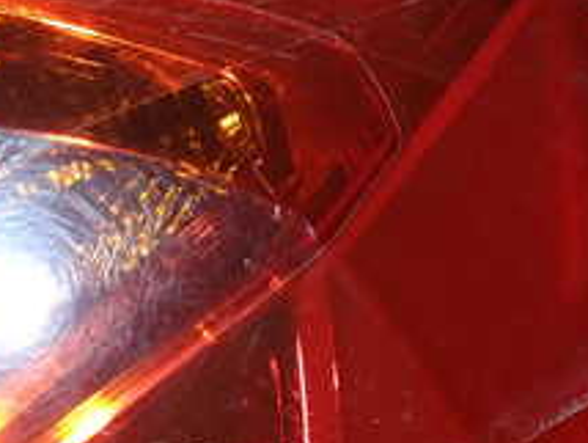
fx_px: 1428
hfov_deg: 23.2
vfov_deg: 17.3
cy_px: 41
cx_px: 214
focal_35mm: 84
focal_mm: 5.4
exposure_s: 1/30
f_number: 6.3
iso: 200
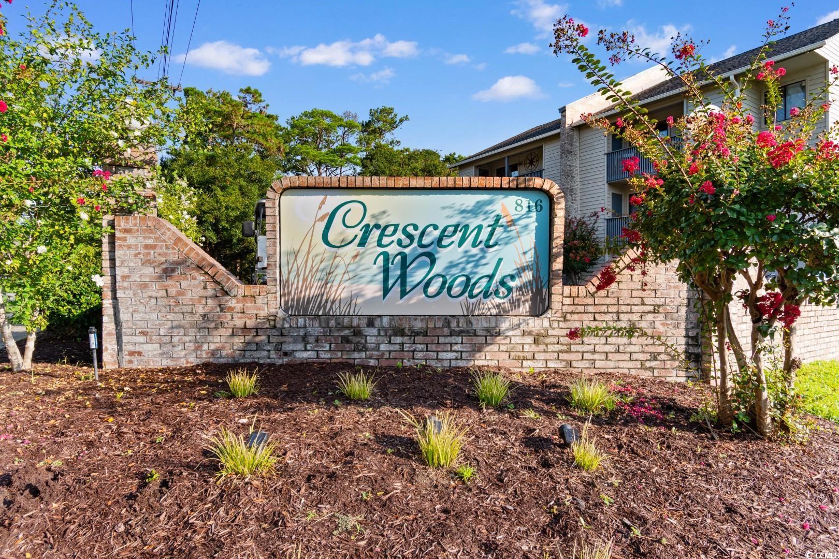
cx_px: 420
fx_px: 489
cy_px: 280
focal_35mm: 21
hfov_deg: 81.2
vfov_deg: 59.5
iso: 100
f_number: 5
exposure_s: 1/100
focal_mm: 14
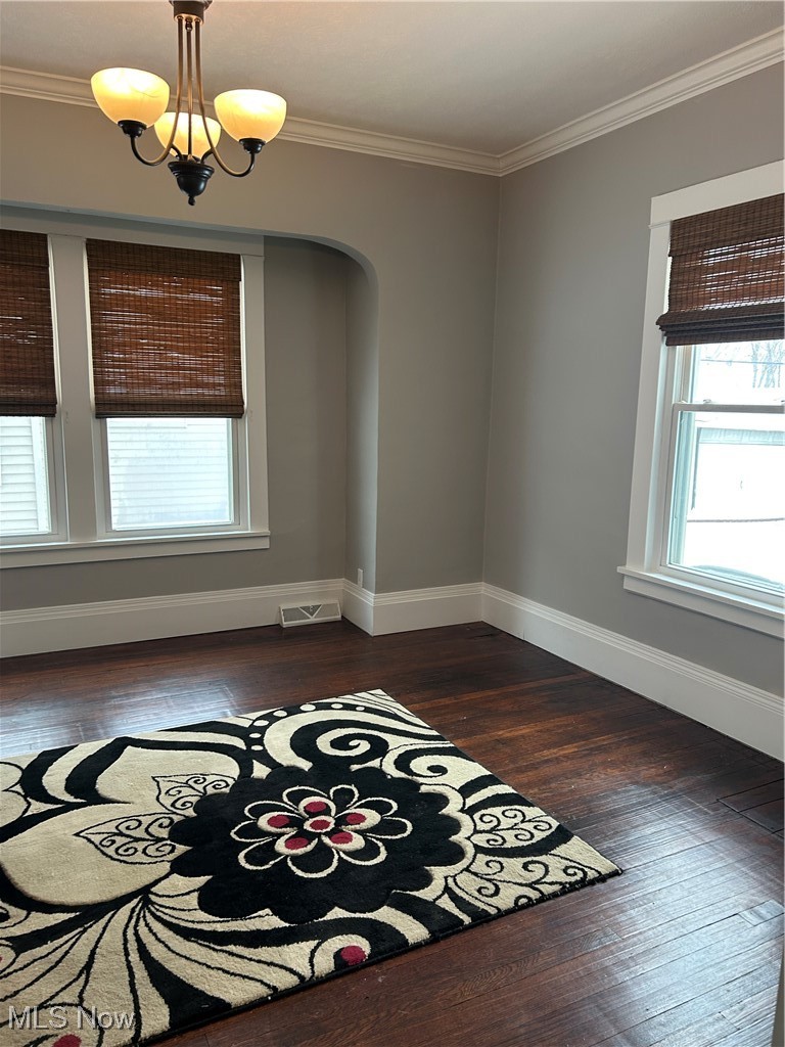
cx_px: 392
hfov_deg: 53.1
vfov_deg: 67.3
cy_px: 524
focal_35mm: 26
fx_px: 786
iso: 125
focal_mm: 5.7
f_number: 1.5
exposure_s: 1/60
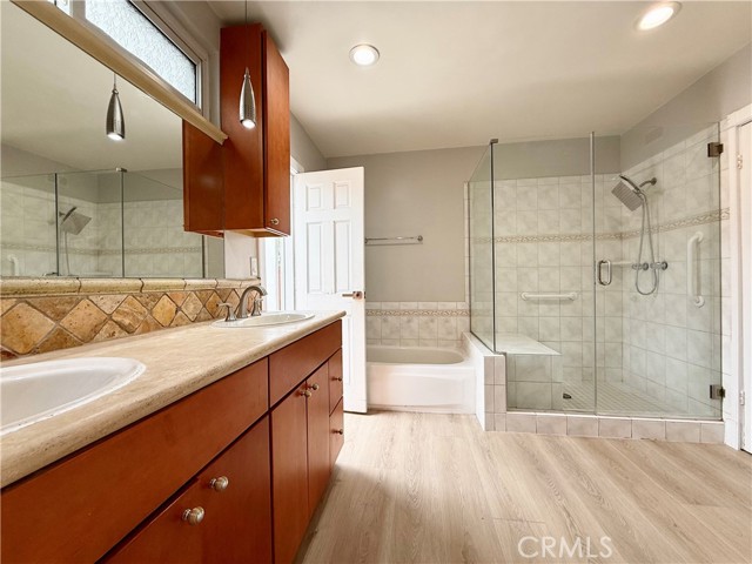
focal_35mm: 14
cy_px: 282
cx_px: 376
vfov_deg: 85.7
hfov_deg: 102.1
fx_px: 304
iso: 50
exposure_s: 1/120
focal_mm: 2.22
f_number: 2.2
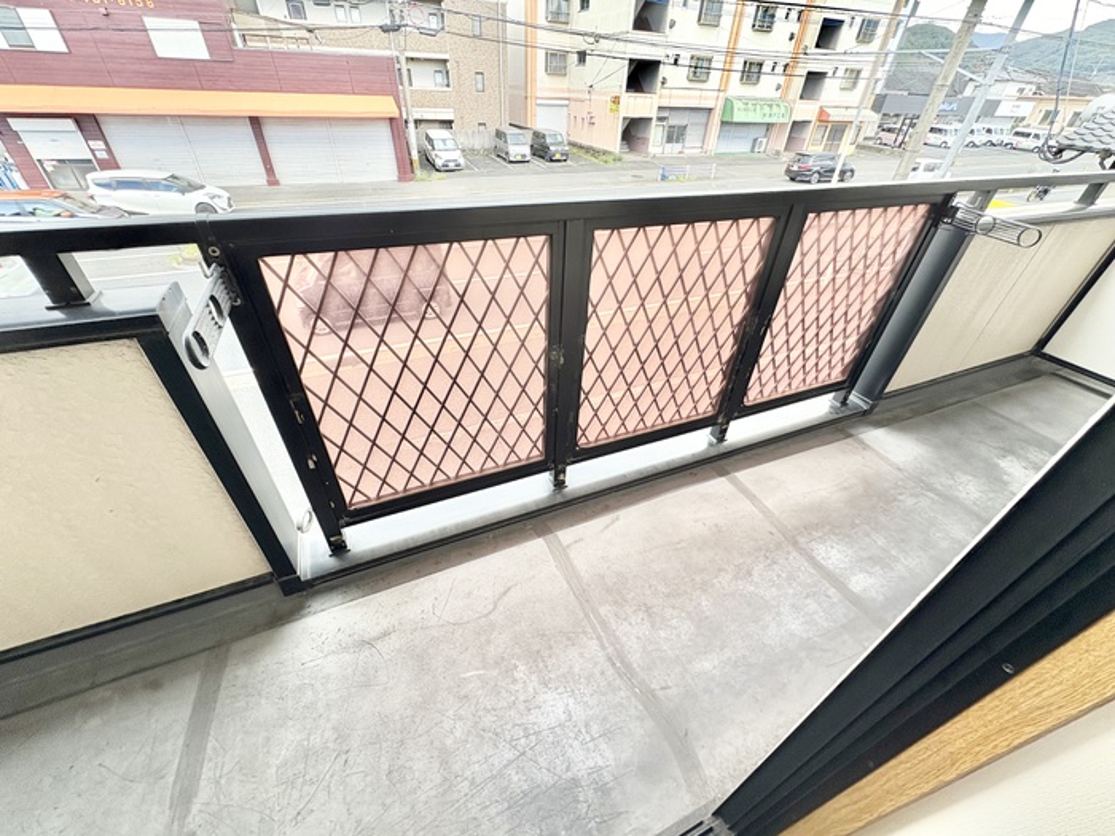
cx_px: 558
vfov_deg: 85.7
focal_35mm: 14
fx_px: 451
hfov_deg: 102.1
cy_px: 418
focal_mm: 2.22
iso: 125
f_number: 2.2
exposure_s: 1/99
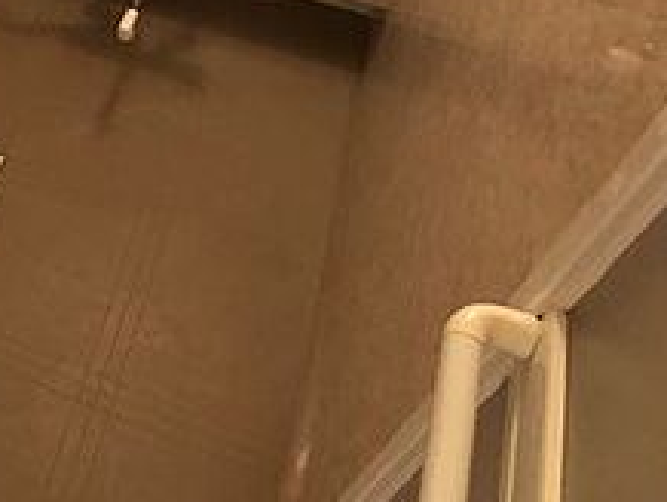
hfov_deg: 23.0
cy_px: -83
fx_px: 1485
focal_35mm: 77
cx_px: -153
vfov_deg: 18.3
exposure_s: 1/15
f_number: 1.8
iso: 80
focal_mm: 4
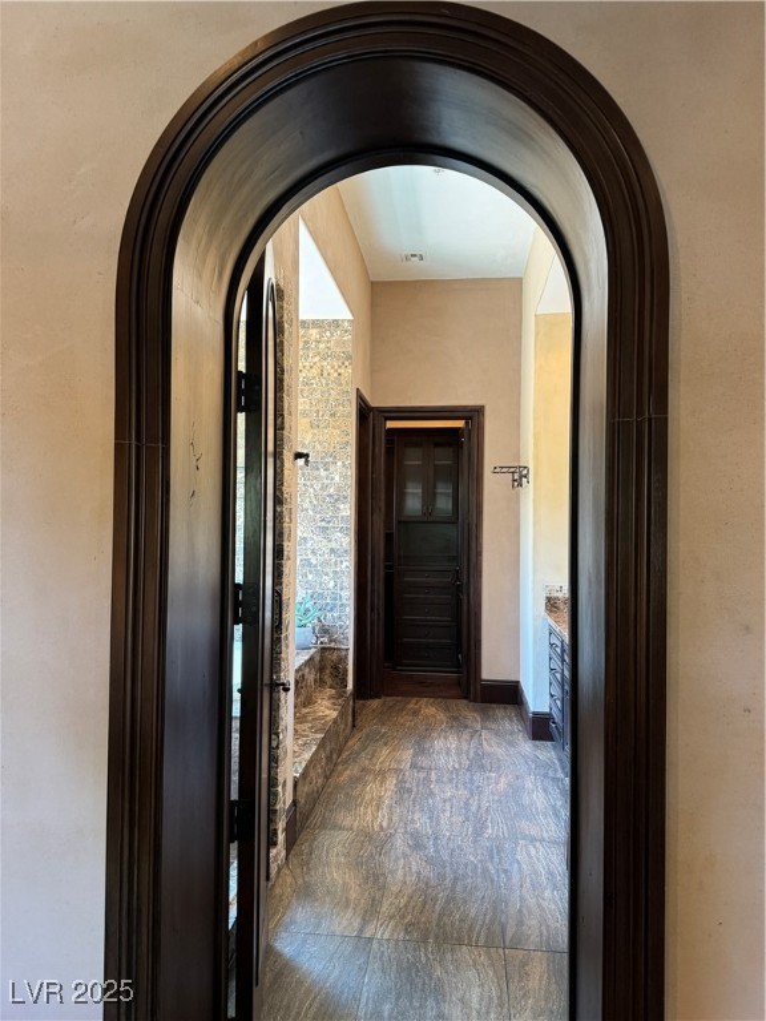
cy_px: 510
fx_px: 708
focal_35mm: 24
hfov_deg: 56.8
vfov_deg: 71.6
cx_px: 383
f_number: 1.78
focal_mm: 6.76
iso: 250
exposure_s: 1/60
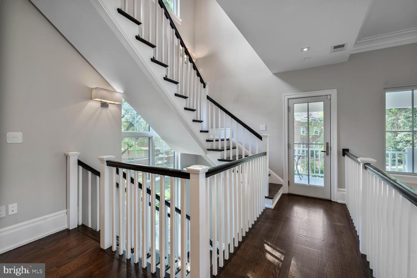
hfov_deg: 96.7
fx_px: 185
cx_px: 208
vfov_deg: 73.7
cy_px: 139
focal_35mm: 16
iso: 200
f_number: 8
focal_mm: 16
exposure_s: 1/3
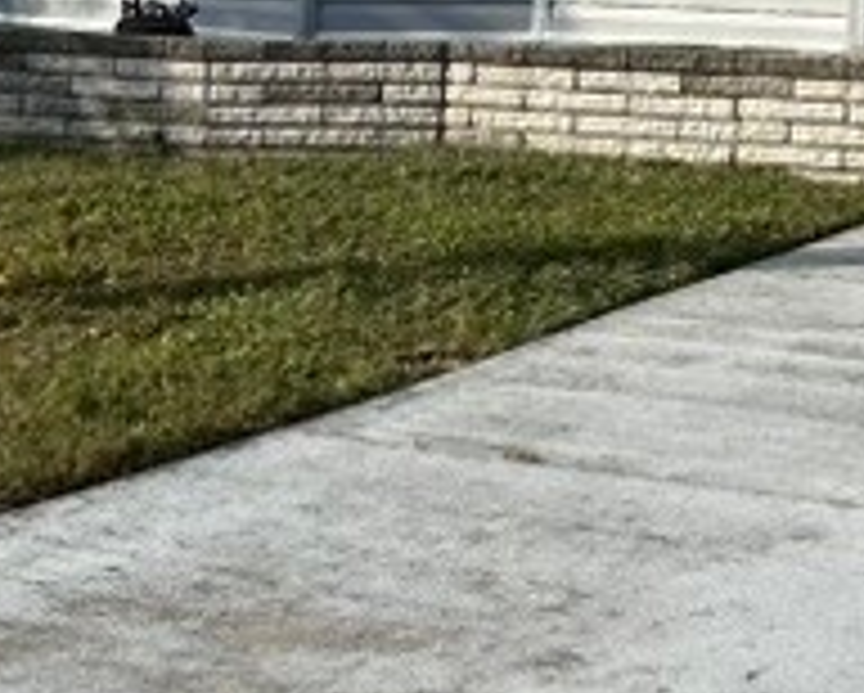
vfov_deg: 11.4
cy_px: -580
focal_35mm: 125
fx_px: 3200
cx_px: 1008
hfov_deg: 14.9
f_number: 1.78
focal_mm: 6.86
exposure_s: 1/5000
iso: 80
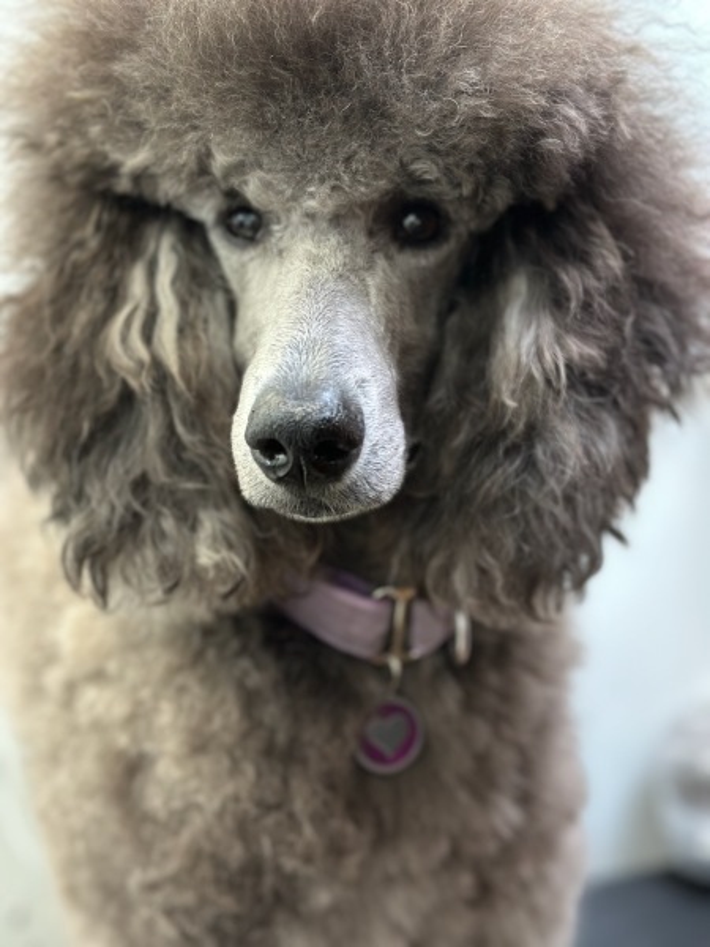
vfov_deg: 39.7
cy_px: 474
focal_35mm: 48
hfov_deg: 30.3
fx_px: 1313
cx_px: 355
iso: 250
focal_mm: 6.86
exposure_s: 1/40
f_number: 1.78
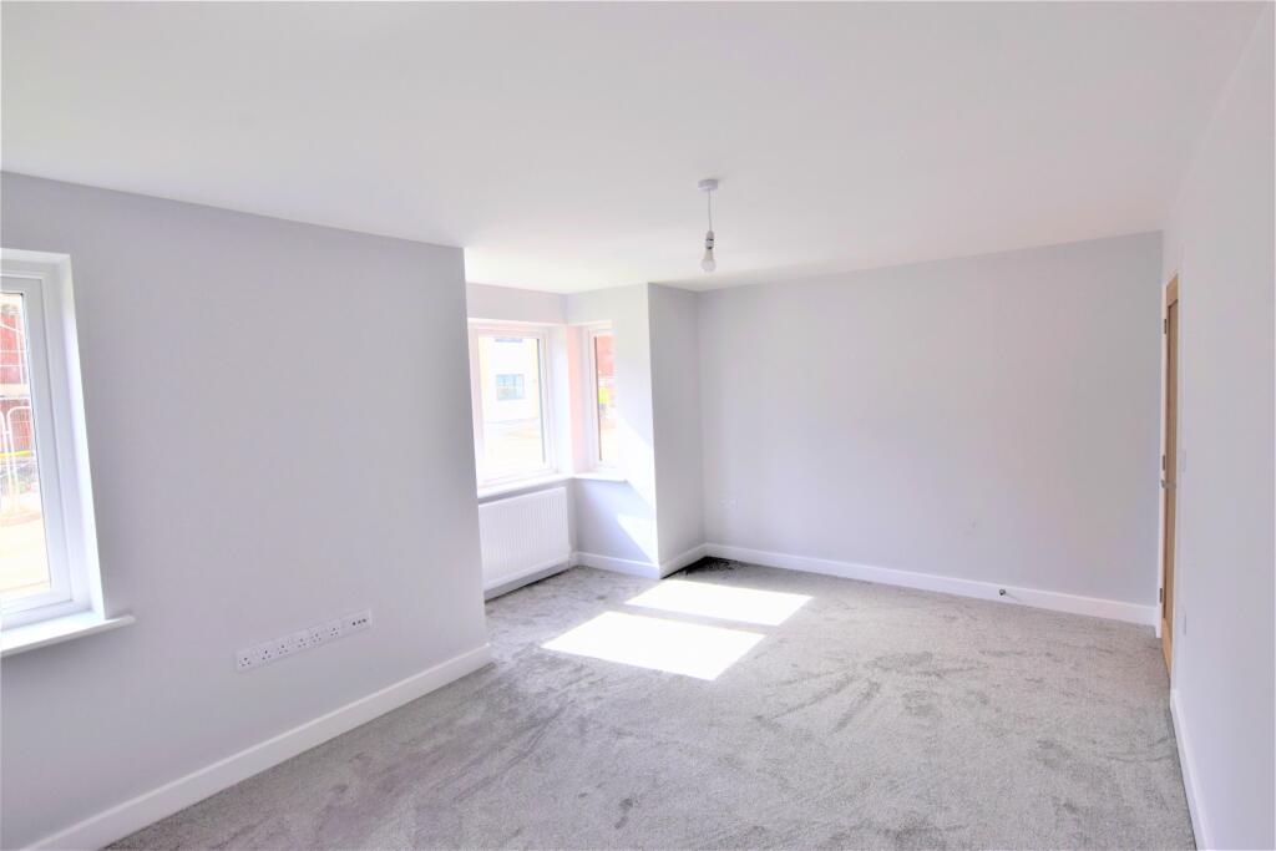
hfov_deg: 92.4
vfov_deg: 69.7
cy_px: 426
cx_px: 638
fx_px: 611
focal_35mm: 17
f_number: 8
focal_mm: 11.5
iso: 280
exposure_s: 1/250
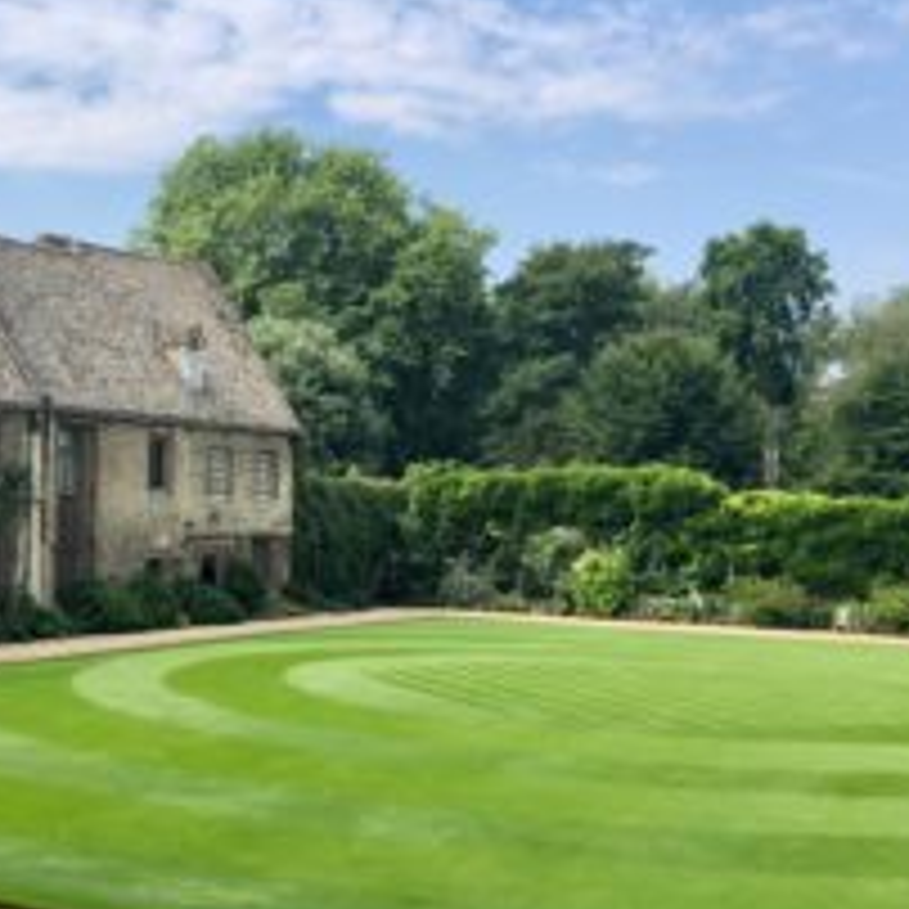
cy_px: 472
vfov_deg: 34.7
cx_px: 216
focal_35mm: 49
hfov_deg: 33.9
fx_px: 1456
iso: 20
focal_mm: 3.99
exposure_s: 1/1600
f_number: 1.8
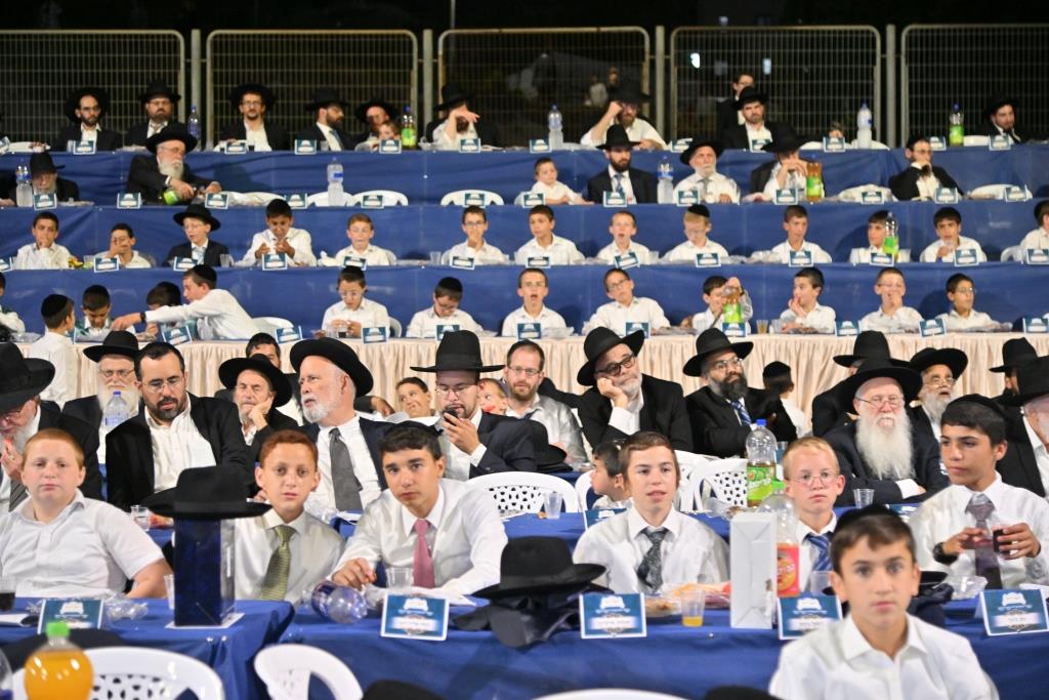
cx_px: 524
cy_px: 350
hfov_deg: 28.8
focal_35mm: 70
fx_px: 2040
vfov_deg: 19.5
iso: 1250
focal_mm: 70
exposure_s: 1/160
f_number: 4
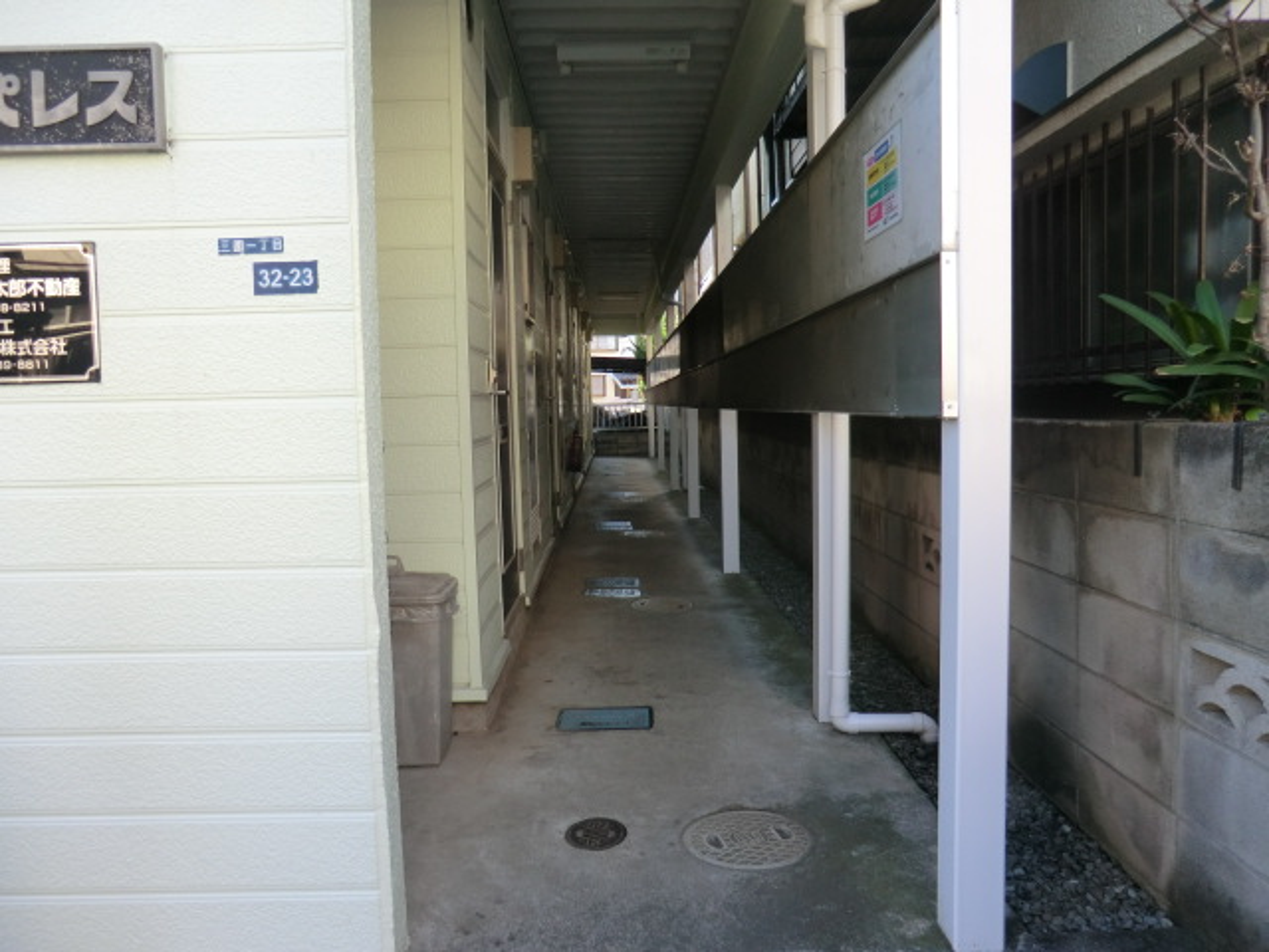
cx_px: 634
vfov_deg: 56.8
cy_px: 476
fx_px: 880
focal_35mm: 24
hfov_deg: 71.6
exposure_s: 1/100
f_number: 3.2
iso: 80
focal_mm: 4.3
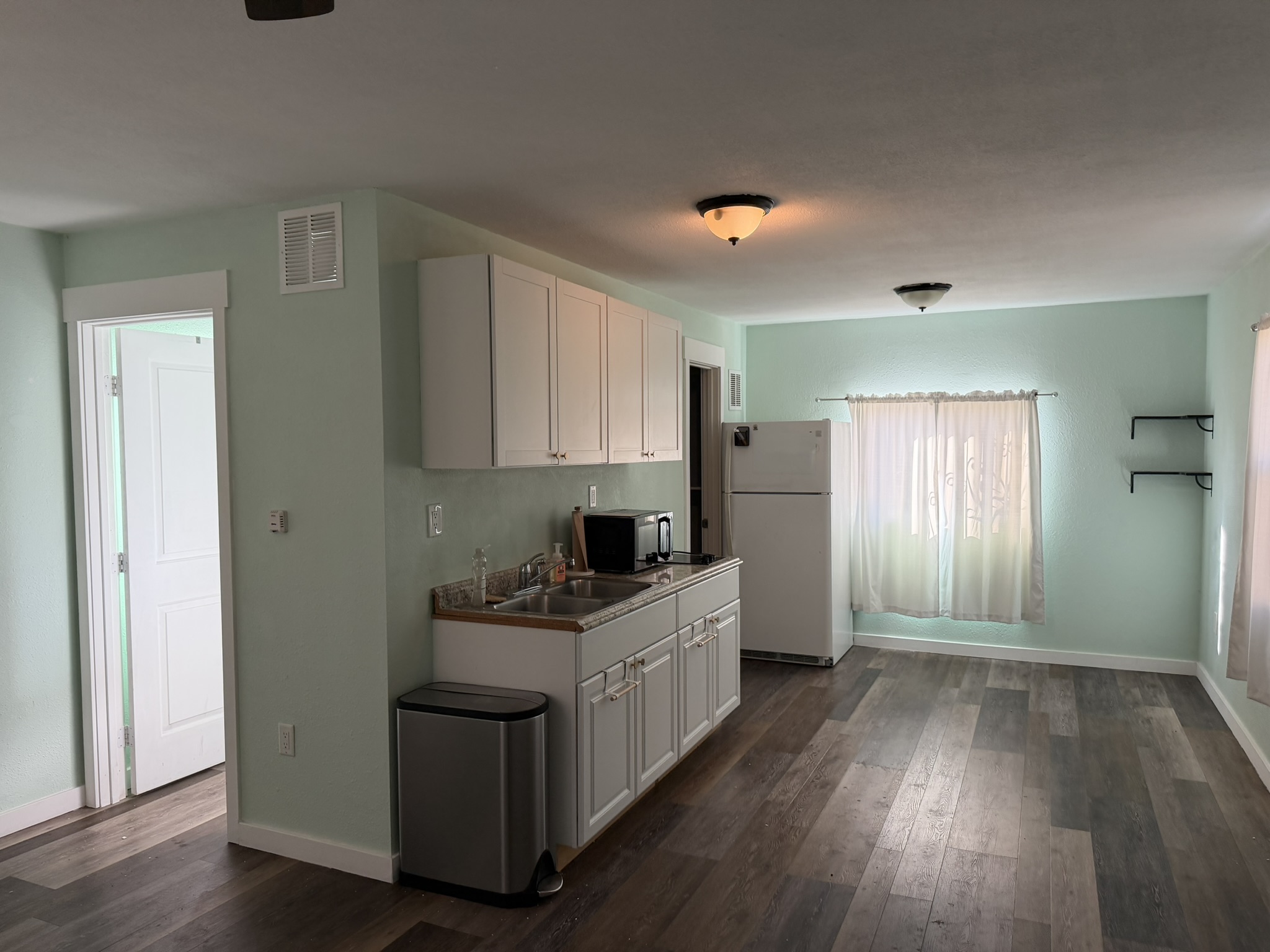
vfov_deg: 56.8
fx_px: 881
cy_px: 476
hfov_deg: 71.6
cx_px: 635
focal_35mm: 24
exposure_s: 1/121
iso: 200
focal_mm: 6.76
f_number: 1.78
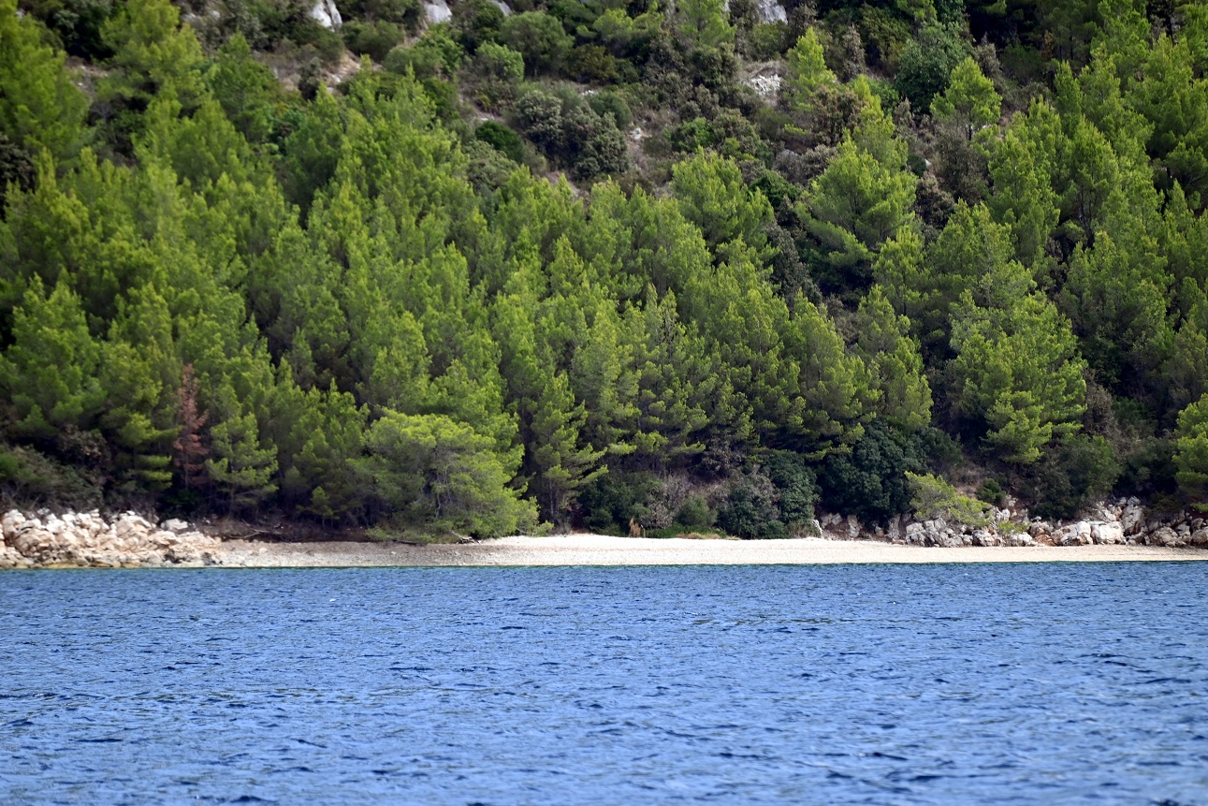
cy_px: 403
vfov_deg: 4.6
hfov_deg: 6.8
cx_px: 601
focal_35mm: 302
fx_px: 10134
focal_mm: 300
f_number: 5.6
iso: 400
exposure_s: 1/800
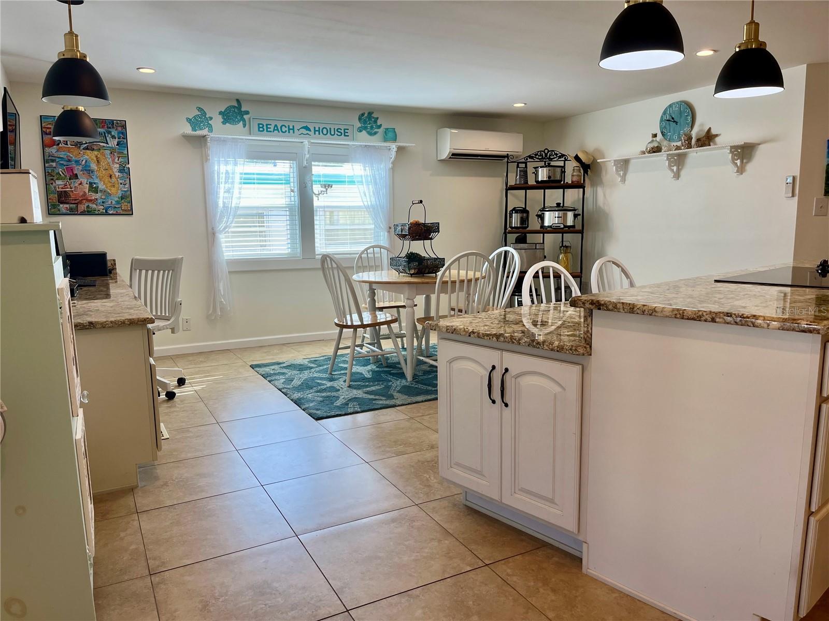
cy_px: 310
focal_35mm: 26
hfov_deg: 67.3
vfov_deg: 53.1
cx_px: 414
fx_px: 623
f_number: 1.6
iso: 50
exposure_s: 1/165
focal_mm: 5.1
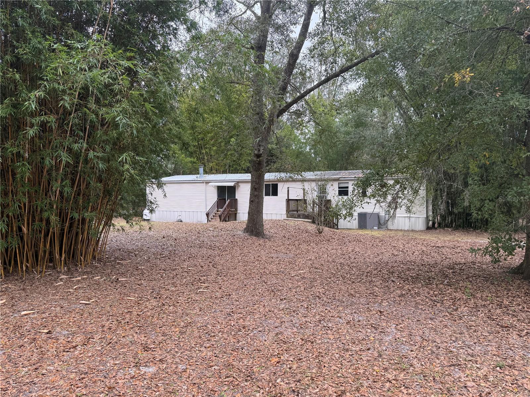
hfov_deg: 71.6
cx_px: 265
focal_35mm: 24
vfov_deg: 56.8
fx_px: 367
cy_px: 198
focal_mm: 6.76
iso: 100
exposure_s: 1/217
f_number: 1.78
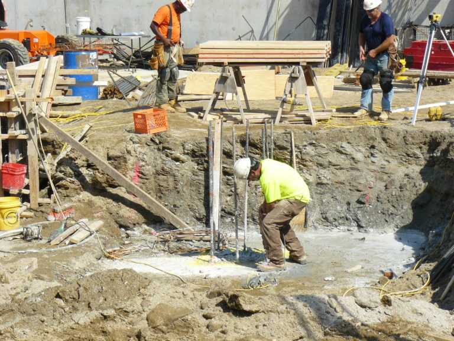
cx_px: 227
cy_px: 170
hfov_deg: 18.0
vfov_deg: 13.6
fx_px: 1430
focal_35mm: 109
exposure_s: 1/320
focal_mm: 18.2
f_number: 5.6
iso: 100
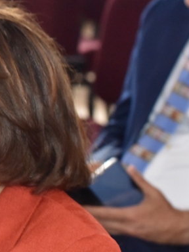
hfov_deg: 4.8
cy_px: 214
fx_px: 2242
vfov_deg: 6.4
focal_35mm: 308
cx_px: 284
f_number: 6.3
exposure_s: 1/60
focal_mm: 120
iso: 2500
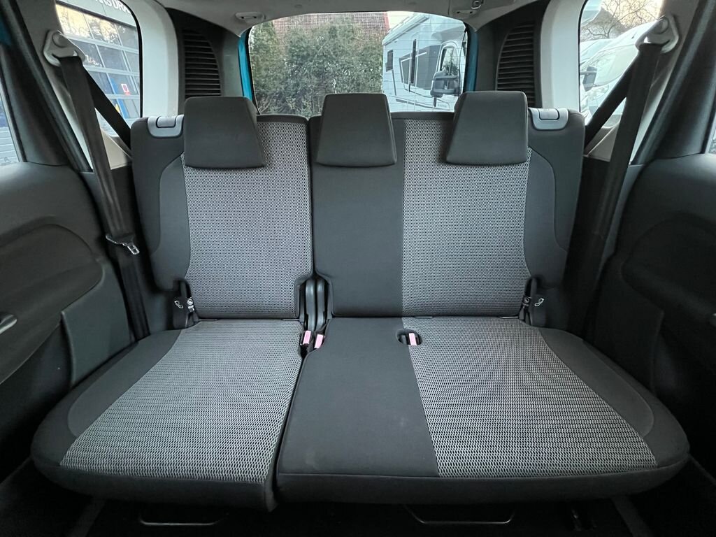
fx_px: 269
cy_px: 268
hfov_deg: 106.2
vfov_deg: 89.9
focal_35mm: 13
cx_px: 358
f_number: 1.8
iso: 1250
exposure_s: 1/30
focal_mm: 1.57
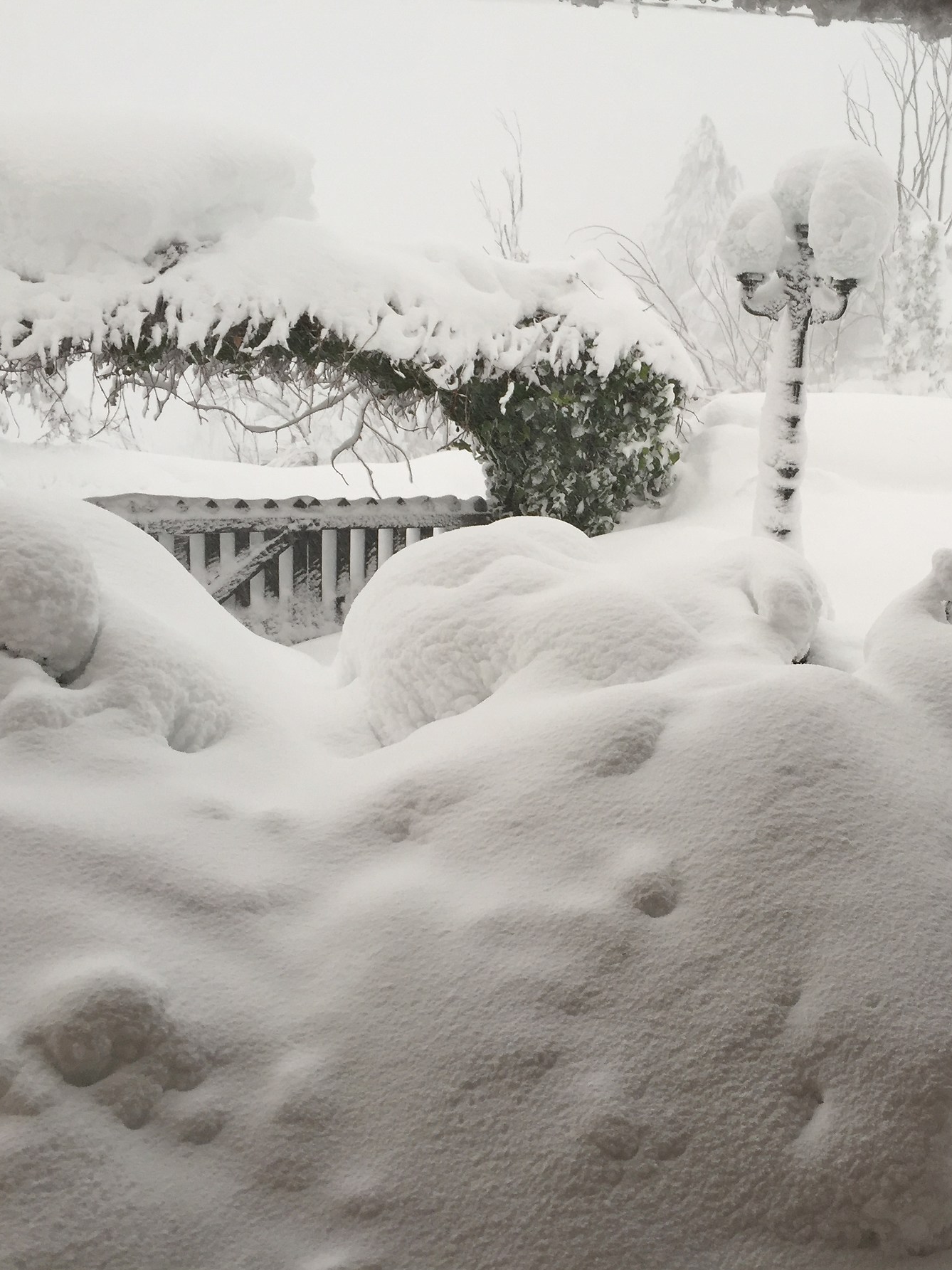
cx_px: 666
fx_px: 1431
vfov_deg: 47.9
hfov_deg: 36.3
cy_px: 639
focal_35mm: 39
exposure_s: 1/100
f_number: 2.2
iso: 40
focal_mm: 4.15
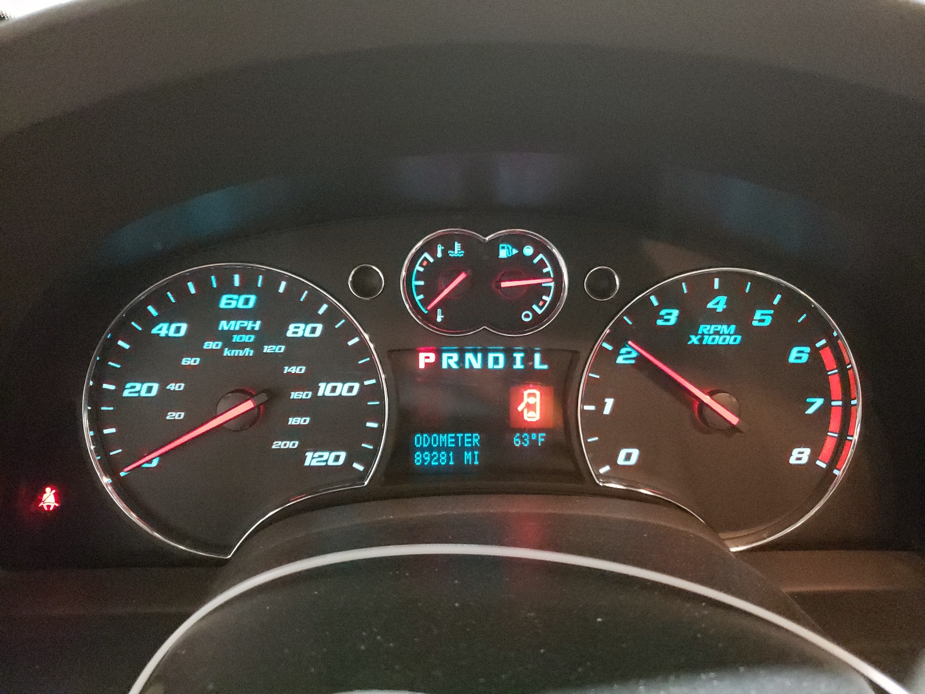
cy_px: 347
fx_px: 695
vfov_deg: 53.1
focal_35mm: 26
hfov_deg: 67.3
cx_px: 462
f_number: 1.5
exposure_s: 1/24
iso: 1125
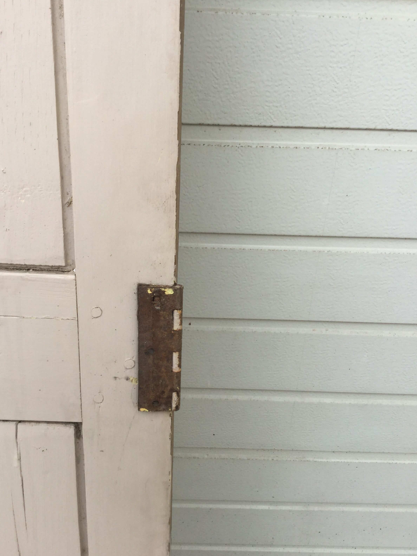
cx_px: 204
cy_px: 277
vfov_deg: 56.8
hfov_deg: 44.2
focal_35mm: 32
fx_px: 514
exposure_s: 1/448
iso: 25
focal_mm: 3.3
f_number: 2.4
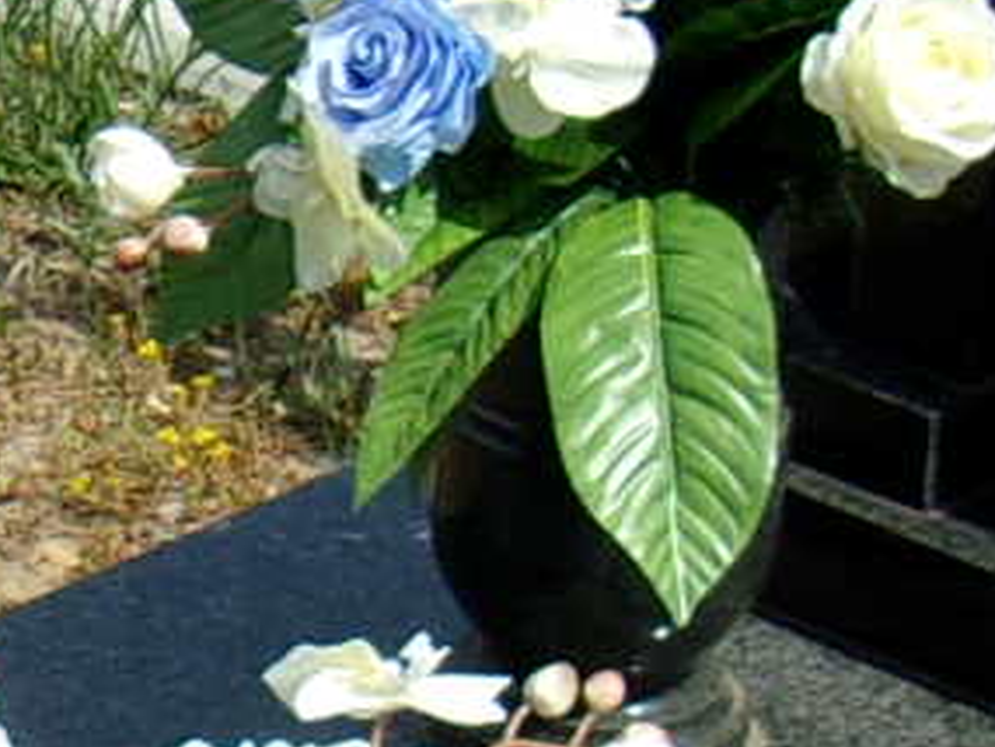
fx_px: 5579
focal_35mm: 194
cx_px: -161
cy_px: 562
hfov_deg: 10.1
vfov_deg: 7.7
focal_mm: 4.9
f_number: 10.4
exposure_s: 1/120
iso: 80
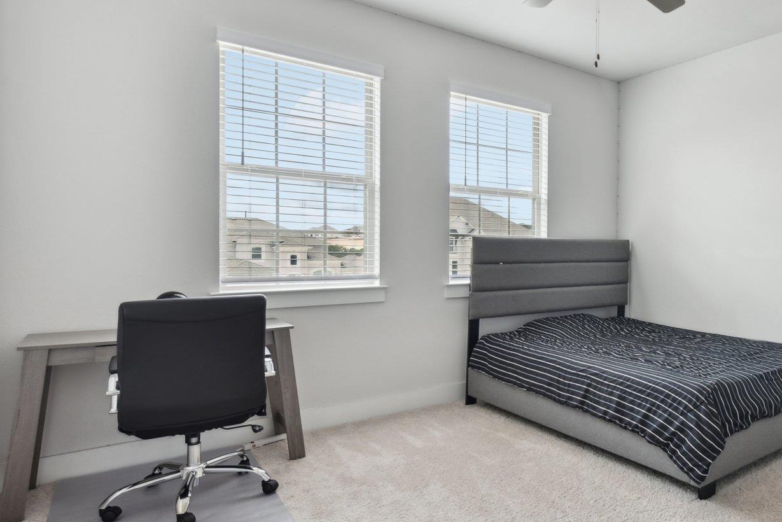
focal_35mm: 25
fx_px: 543
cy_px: 249
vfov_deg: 51.3
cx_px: 621
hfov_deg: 65.3
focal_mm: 15
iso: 400
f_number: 8
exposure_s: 1/40
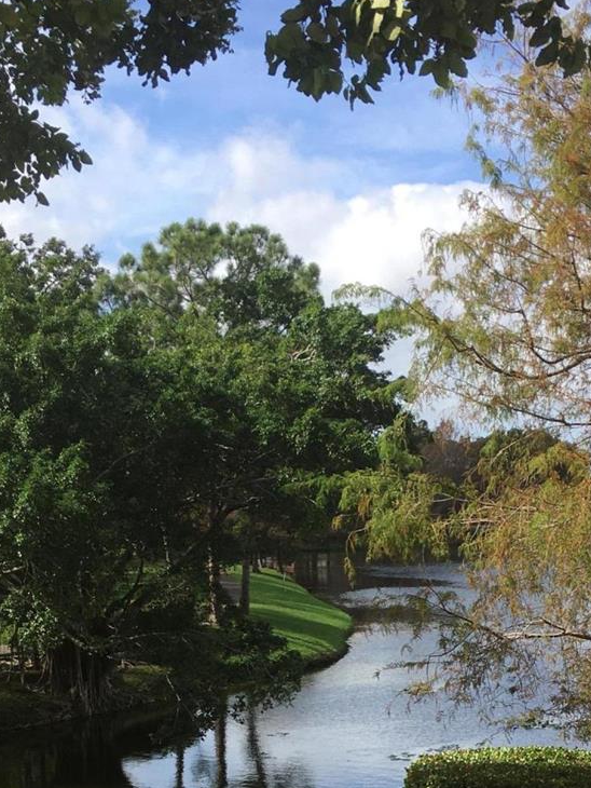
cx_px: 321
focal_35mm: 61
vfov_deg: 29.6
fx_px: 1388
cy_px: 782
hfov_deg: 24.0
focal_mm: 4.15
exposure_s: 1/905
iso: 25
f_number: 2.2
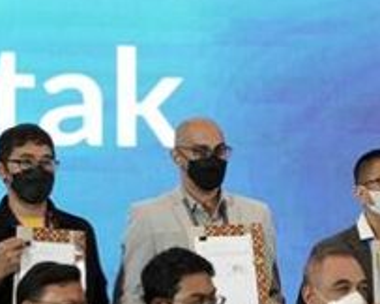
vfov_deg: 4.3
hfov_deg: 5.4
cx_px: 285
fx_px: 4056
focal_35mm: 361
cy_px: 332
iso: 1250
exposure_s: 1/125
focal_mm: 75
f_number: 4.5
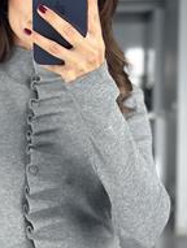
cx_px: 38
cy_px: 192
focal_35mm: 127
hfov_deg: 11.7
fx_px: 912
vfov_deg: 15.4
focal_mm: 6.86
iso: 125
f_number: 1.78
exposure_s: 1/122
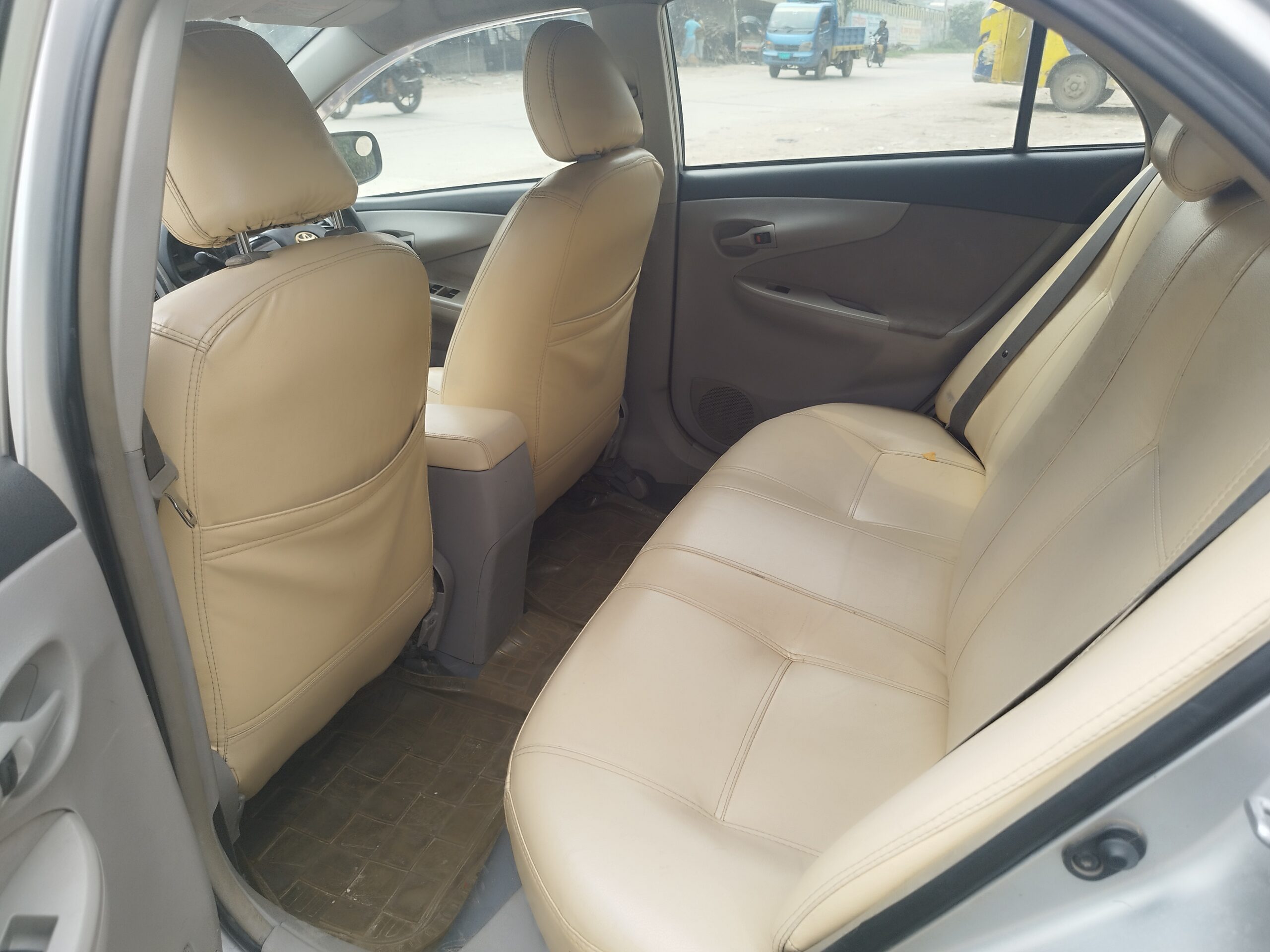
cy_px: 476
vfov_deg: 56.8
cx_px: 635
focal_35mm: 24
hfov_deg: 71.6
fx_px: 881
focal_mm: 5.89
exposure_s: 1/122
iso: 50
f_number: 1.89
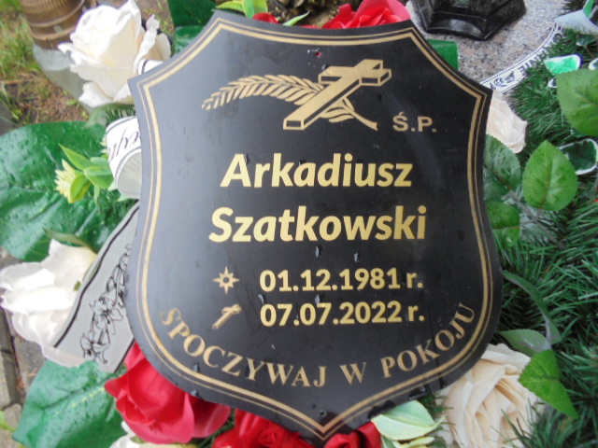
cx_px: 299
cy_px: 224
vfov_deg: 53.1
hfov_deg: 67.3
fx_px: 449
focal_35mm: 26
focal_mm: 4.6
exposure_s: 1/80
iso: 100
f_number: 3.5
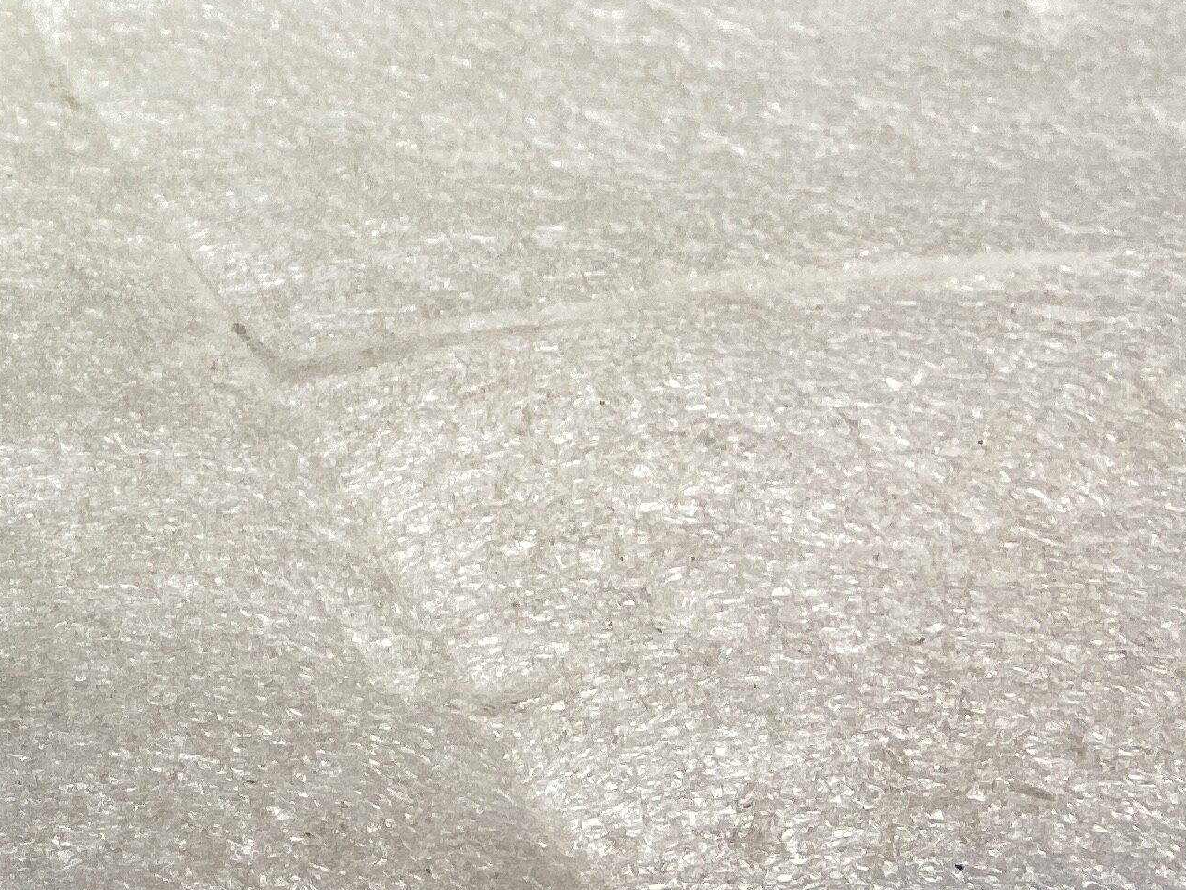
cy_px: -355
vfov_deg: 16.7
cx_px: -390
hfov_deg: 21.4
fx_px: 2810
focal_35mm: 82
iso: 64
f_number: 1.8
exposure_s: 1/120
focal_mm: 4.25
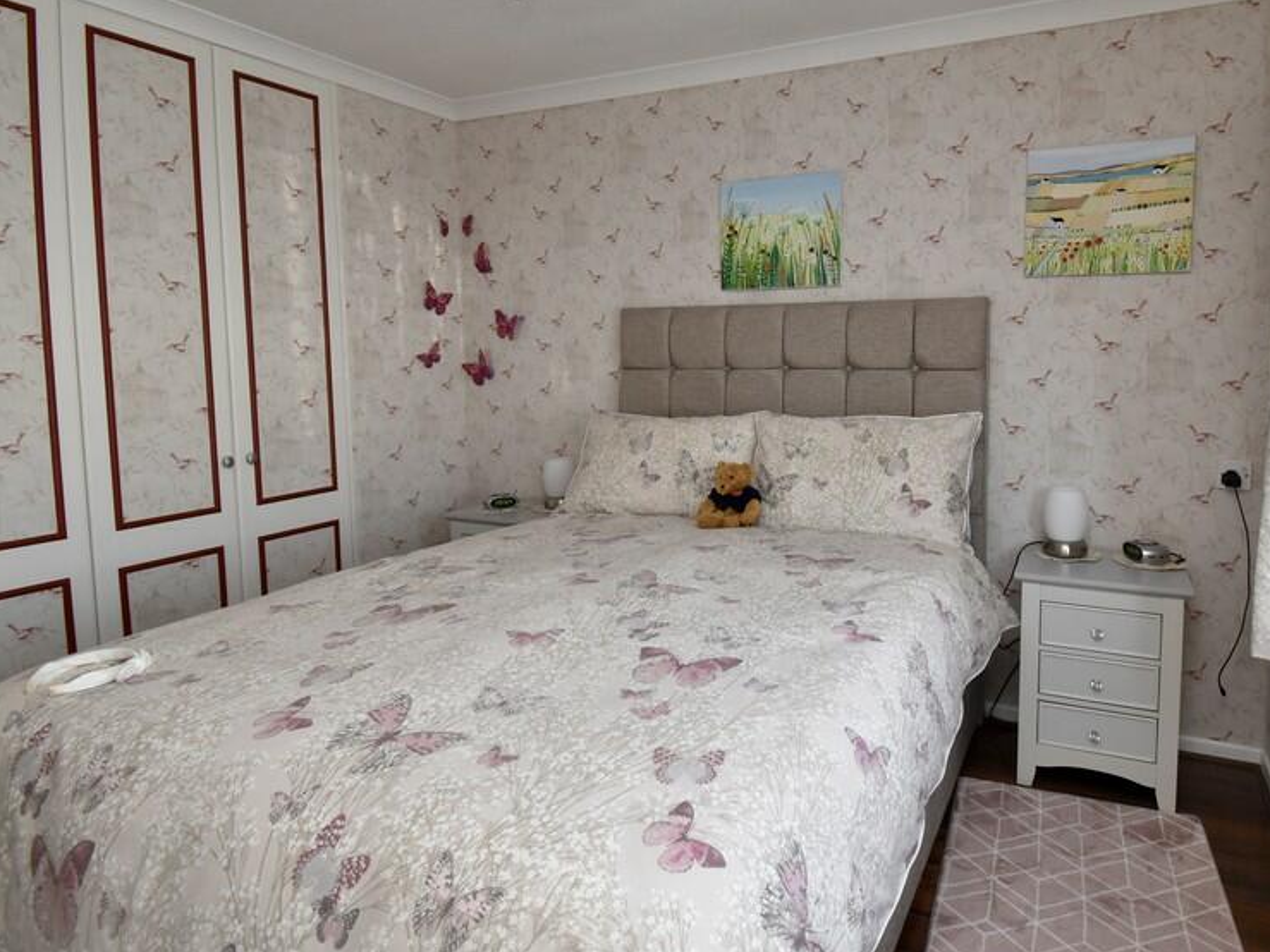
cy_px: 417
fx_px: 734
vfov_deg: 65.7
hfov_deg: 80.3
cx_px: 792
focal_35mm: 20
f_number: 7.1
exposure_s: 1/60
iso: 800
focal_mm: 10
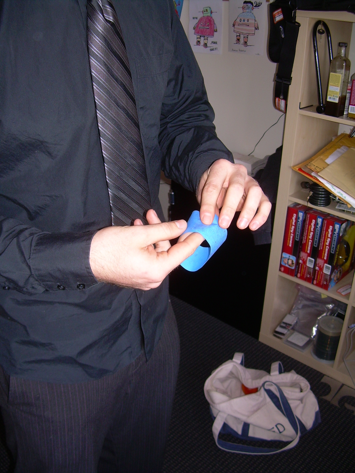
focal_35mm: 38
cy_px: 236
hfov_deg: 37.7
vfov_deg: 49.0
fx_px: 520
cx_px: 178
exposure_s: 1/60
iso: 50
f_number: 2.8
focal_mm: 6.3
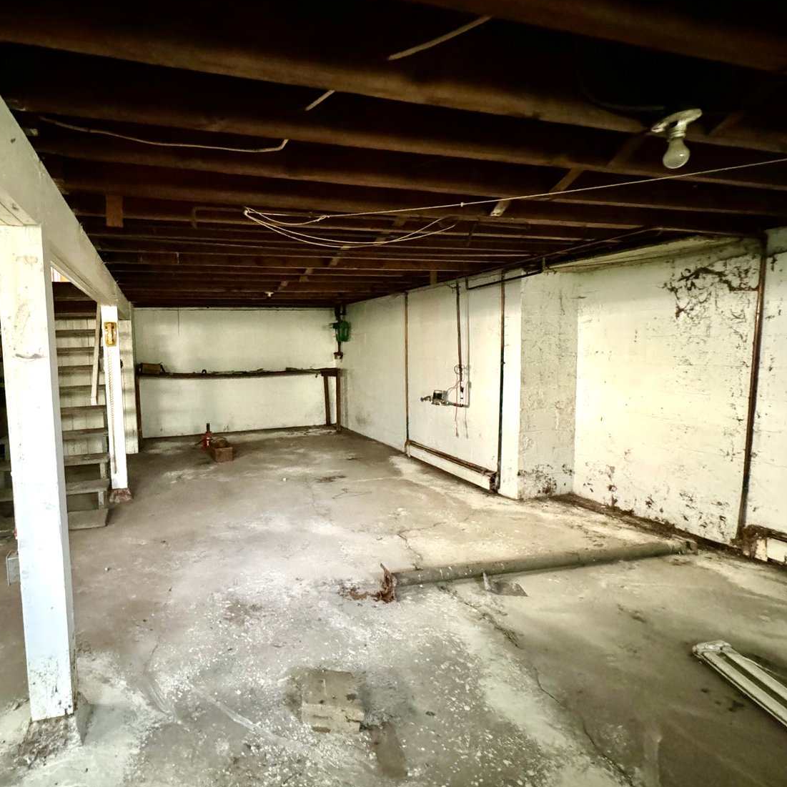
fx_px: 437
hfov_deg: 81.8
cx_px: 278
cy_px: 384
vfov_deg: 84.0
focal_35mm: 17
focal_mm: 2.22
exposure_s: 1/32
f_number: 2.2
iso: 1600
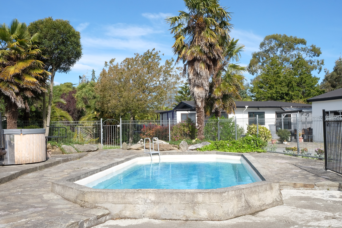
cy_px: 114
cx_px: 171
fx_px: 342
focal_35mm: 36
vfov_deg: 36.9
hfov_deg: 53.1
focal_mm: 24.3
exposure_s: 1/180
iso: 800
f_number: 20
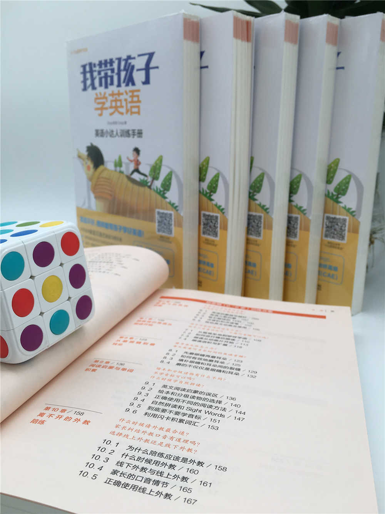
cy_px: 257
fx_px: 430
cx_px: 192
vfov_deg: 61.7
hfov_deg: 48.2
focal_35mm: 29
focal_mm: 4.15
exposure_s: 1/292
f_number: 2.2
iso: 25
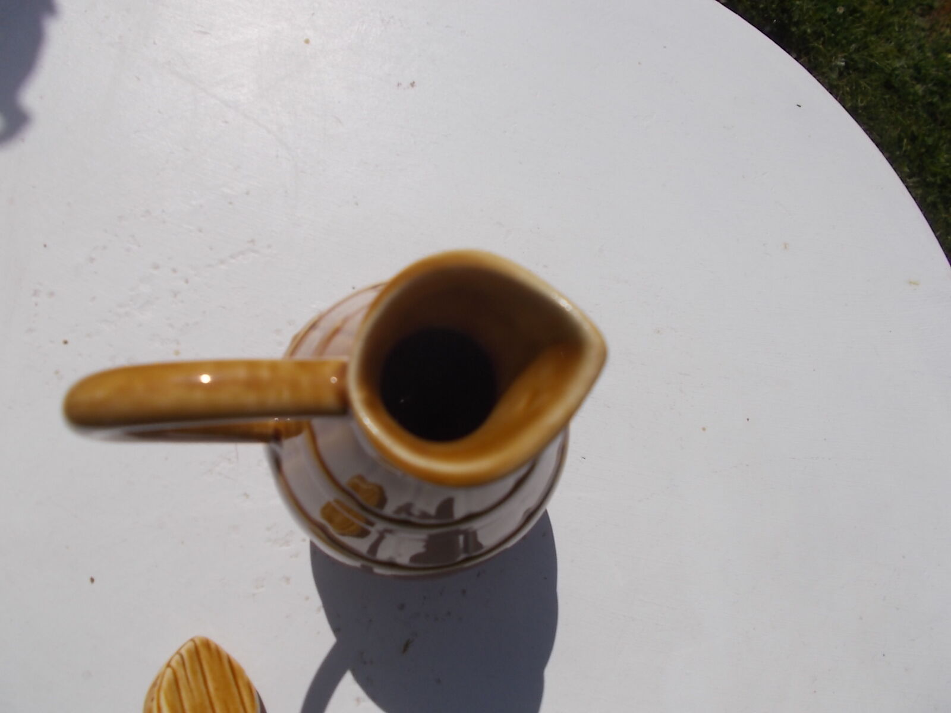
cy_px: 356
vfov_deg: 53.1
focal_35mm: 26
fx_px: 714
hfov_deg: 67.3
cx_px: 476
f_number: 8
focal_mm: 4.6
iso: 80
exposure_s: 1/640
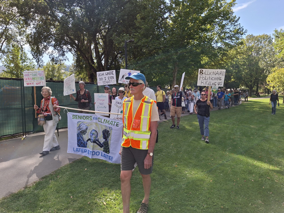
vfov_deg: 58.9
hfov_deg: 73.9
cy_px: 106
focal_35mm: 23
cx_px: 142
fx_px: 189
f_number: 1.8
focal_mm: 5.54
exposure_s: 1/836
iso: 50
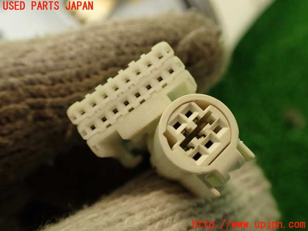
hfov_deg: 56.8
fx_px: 285
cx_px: 154
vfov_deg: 44.2
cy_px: 116
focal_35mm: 32
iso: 200
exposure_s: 1/60
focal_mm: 5.79
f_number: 2.4
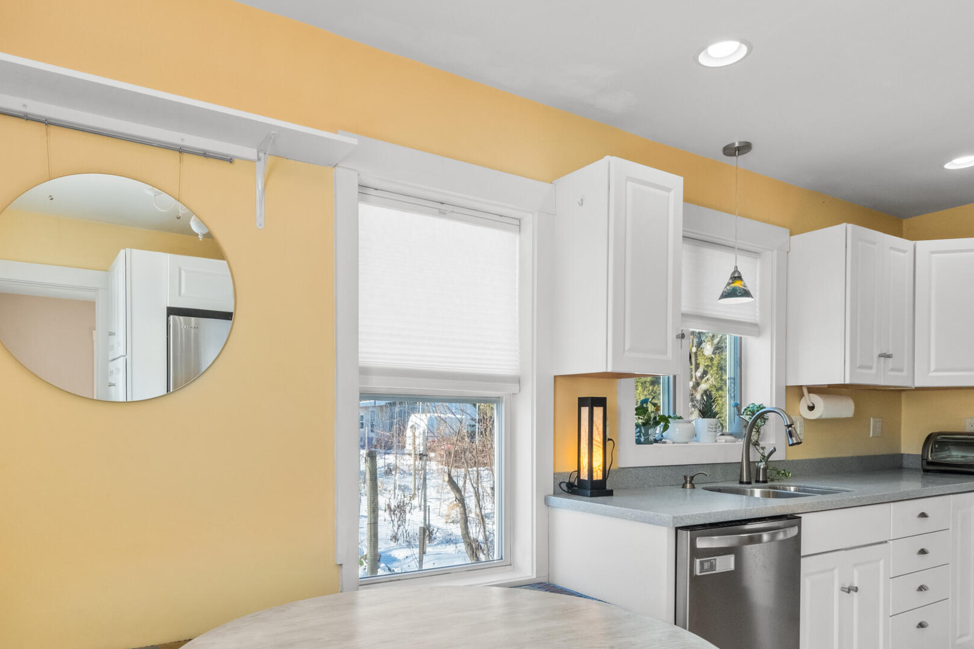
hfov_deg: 73.7
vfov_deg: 52.2
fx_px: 649
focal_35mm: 24
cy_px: 428
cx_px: 454
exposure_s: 1/25
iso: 500
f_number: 8
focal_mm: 8.7
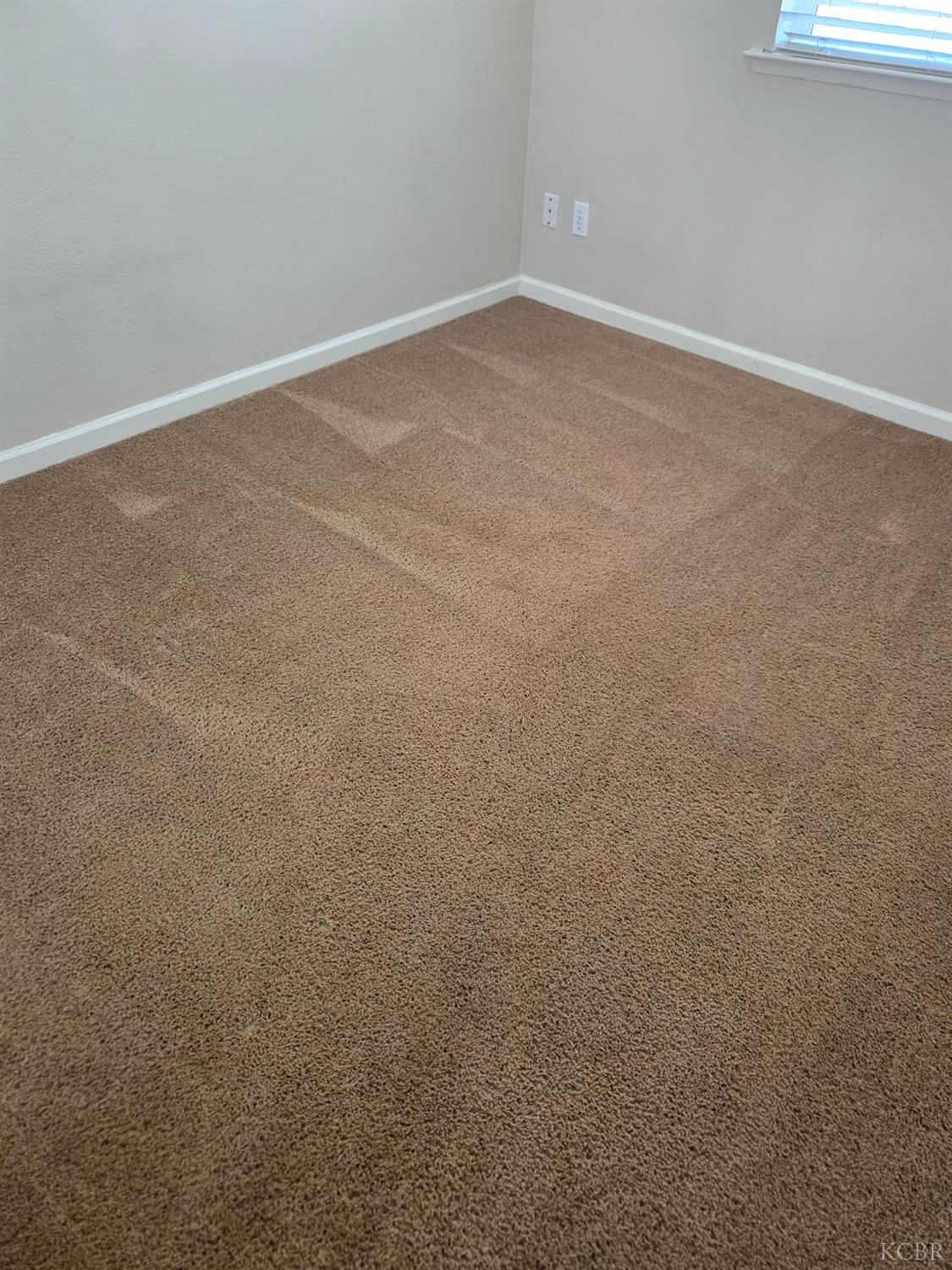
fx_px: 843
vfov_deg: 73.9
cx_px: 476
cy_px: 635
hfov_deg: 58.9
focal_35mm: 23
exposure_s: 1/120
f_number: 1.8
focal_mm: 5.4
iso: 1000
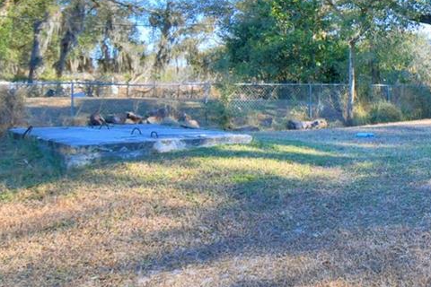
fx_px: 599
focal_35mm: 50
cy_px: 78
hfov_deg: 31.5
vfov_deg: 26.7
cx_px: 545
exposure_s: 1/500
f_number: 4.5
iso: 125
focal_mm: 10
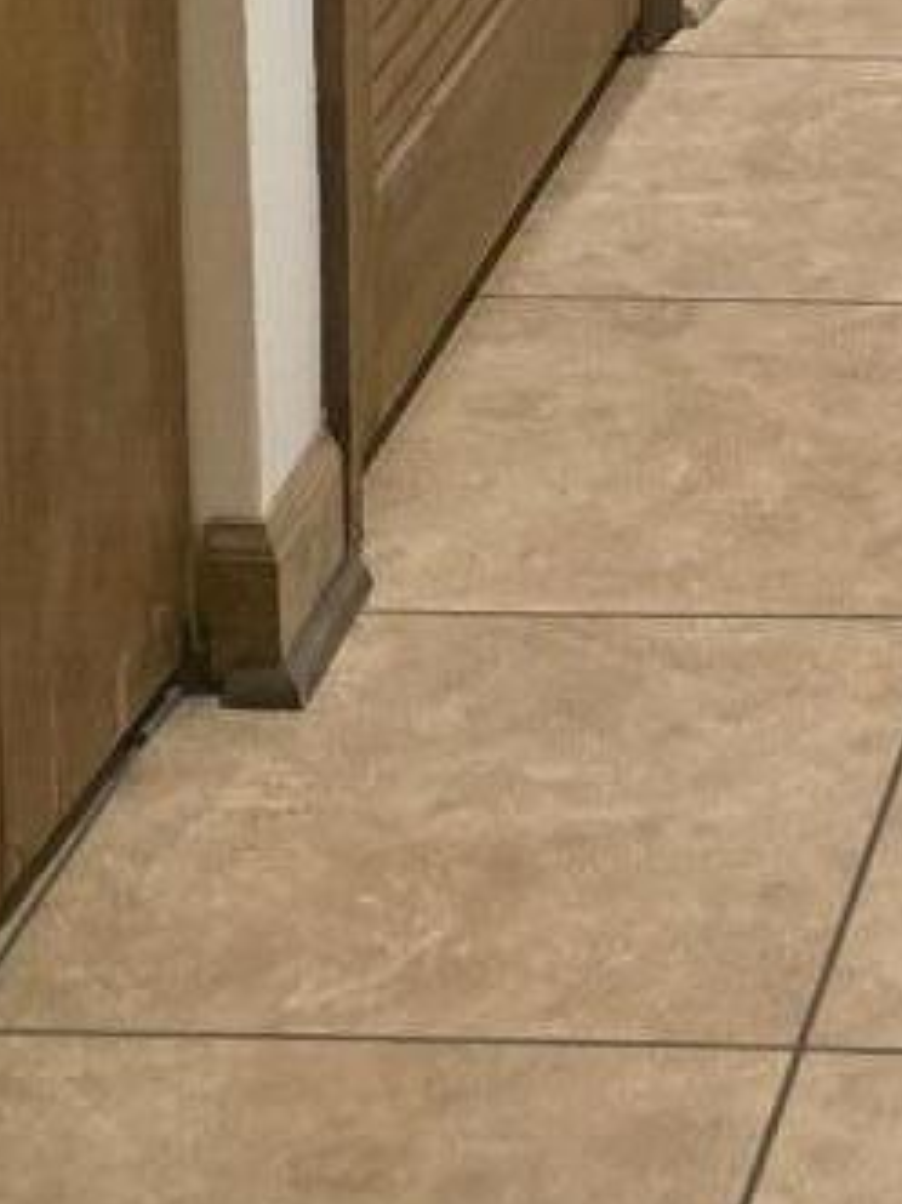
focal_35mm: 139
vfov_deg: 12.5
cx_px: 1448
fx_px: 4832
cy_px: -1222
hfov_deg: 10.2
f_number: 1.7
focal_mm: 6.3
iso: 1000
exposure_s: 1/60
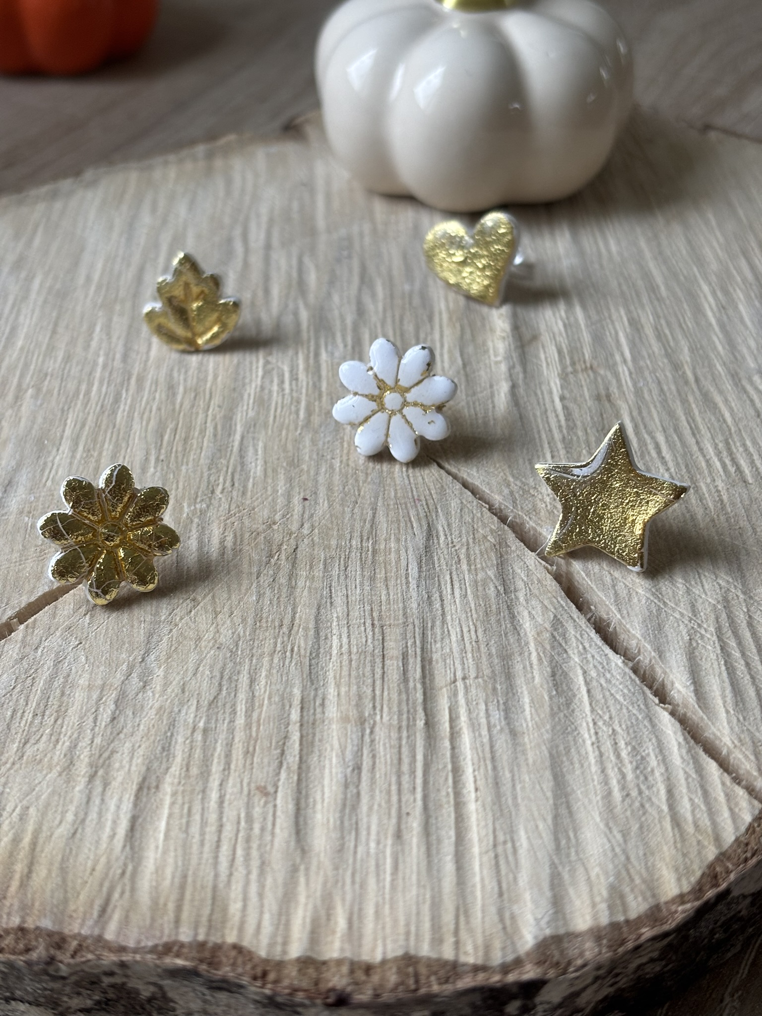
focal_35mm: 52
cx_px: 381
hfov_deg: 28.0
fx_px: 1526
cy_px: 508
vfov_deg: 36.8
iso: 50
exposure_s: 1/60
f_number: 1.6
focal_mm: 5.96
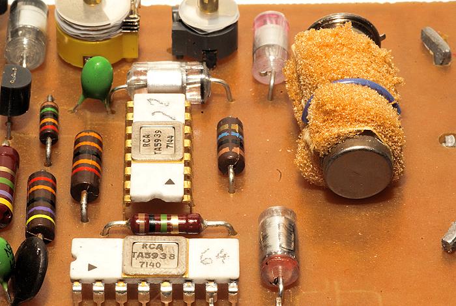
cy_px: 153
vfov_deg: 10.2
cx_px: 228
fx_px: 1713
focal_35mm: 135
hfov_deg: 15.2
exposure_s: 1/125
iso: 400
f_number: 32
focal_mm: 90
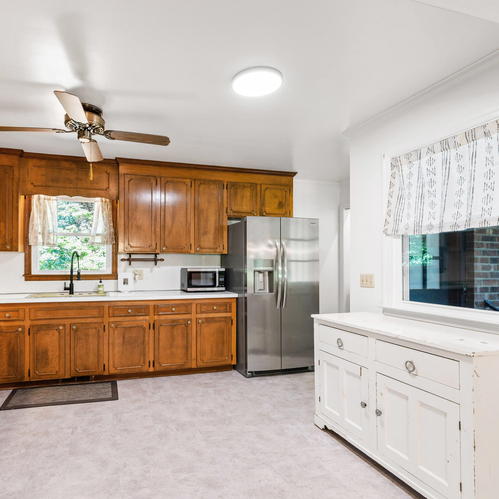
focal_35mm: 20
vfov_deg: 74.8
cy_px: 254
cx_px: 199
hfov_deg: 74.0
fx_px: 326
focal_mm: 10
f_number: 8
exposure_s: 1.3
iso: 100
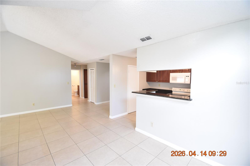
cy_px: 83
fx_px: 104
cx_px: 125
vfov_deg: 77.3
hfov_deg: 100.4
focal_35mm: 15
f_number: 3.5
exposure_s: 1/45
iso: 800
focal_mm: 10
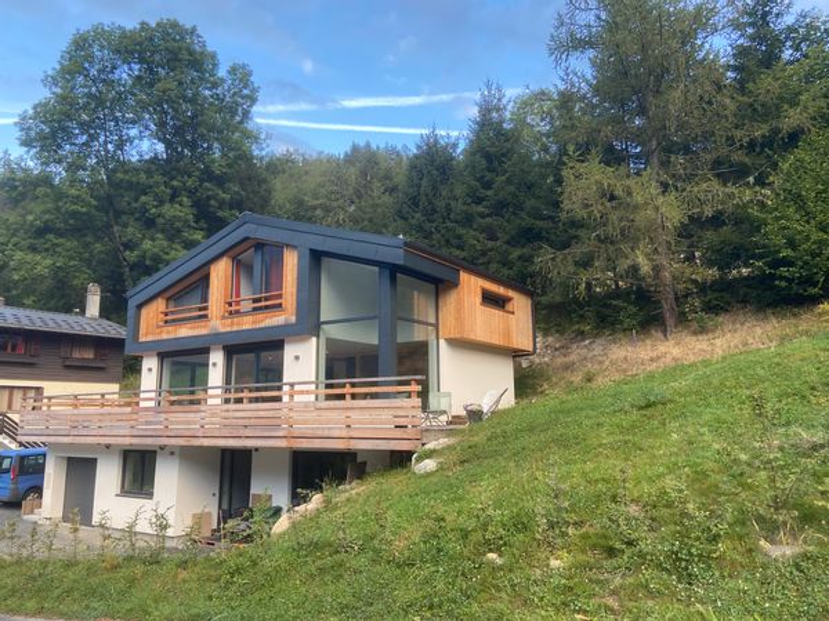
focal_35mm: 26
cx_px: 414
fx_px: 623
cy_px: 310
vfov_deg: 53.1
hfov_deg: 67.3
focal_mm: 4.25
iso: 40
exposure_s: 1/122
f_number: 1.8
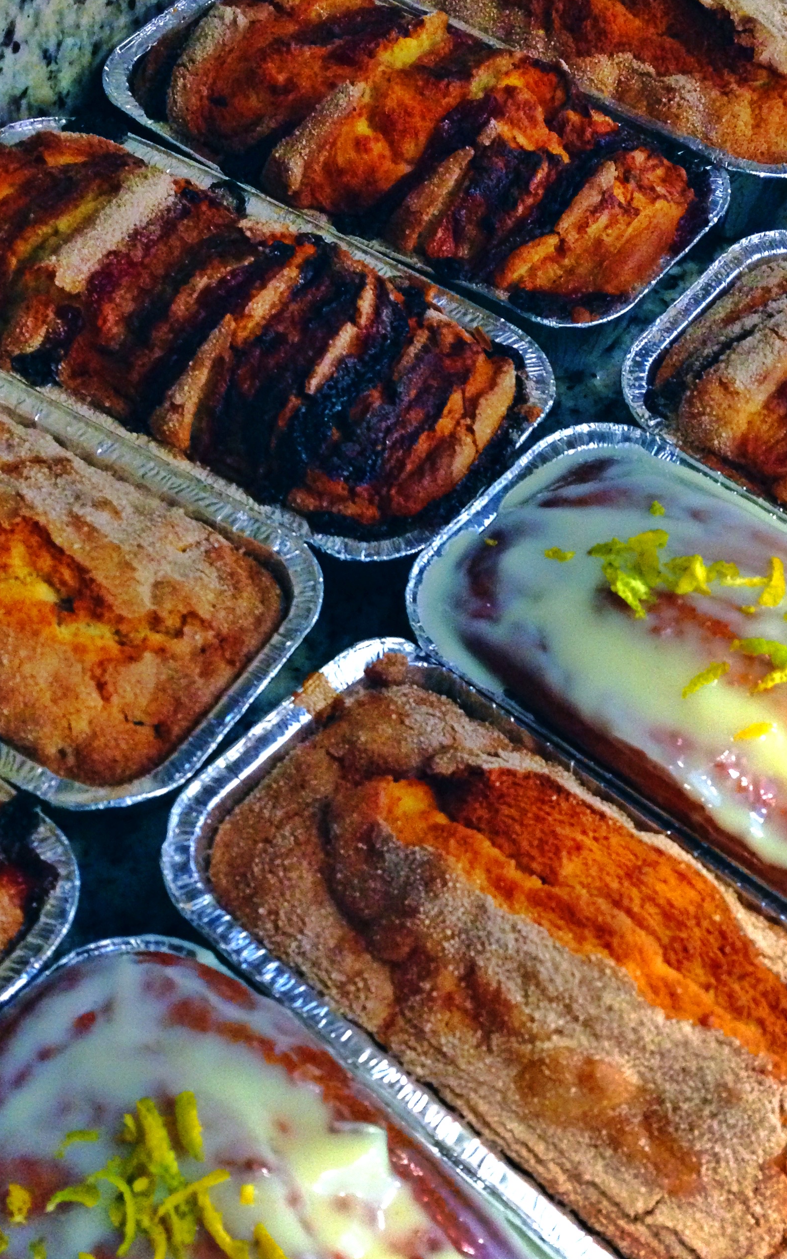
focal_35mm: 45
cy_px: 736
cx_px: 437
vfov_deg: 44.2
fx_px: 1544
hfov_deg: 28.6
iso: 400
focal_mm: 4.13
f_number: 2.4
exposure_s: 1/20
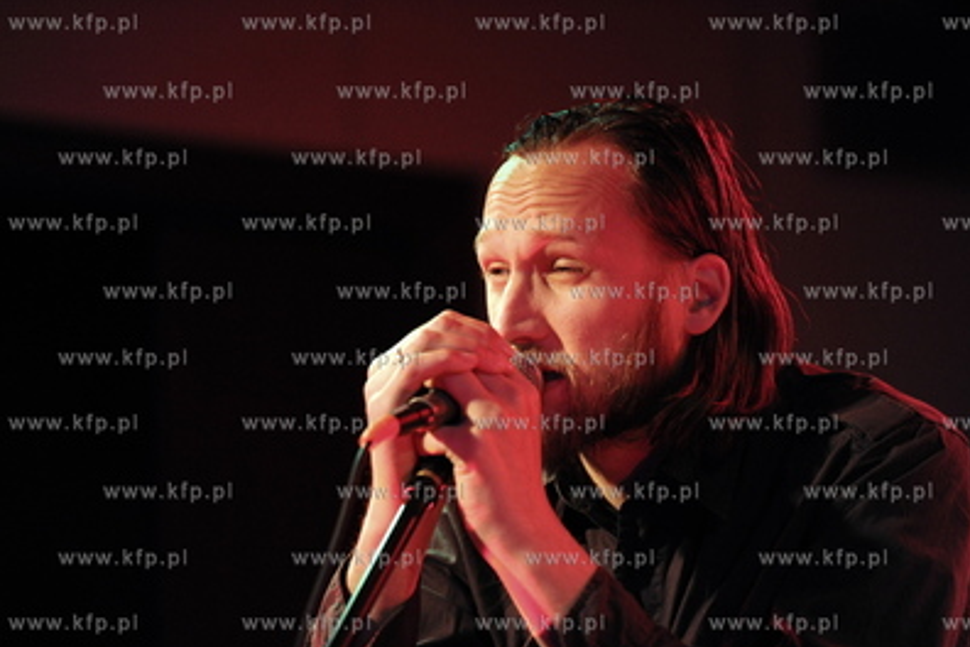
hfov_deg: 10.2
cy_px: 324
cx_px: 487
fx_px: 5442
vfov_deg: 6.8
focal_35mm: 202
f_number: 2.8
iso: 5000
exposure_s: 1/250
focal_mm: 200
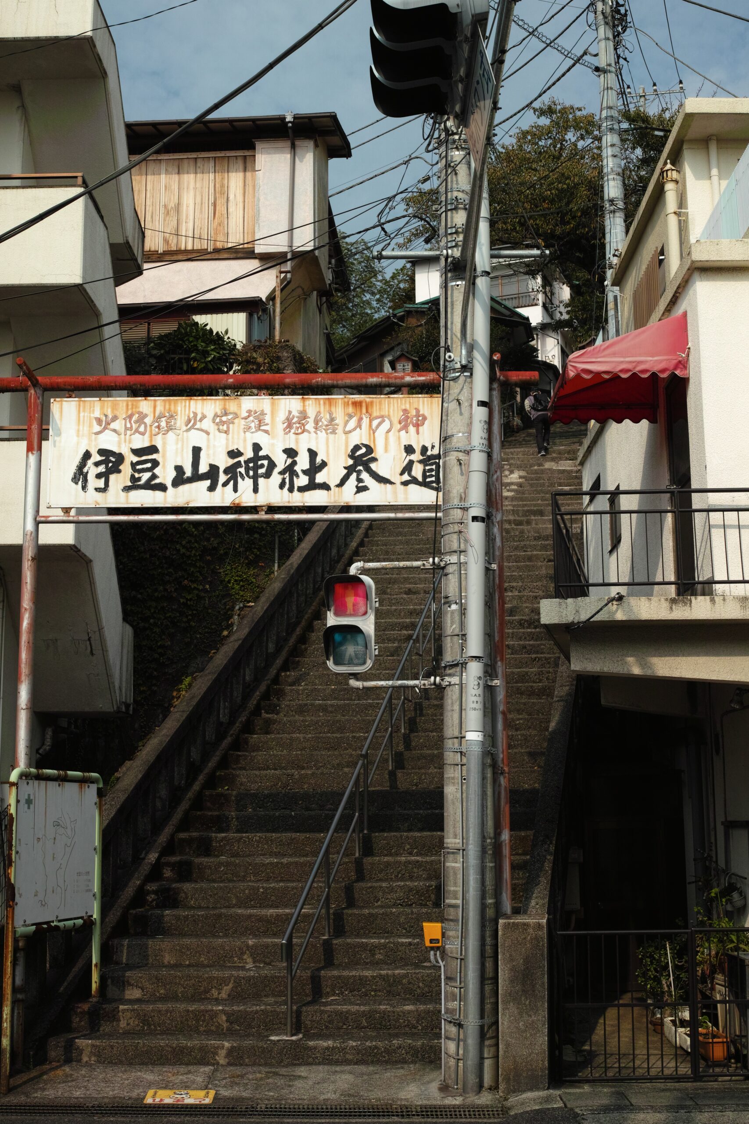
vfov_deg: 43.6
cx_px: 374
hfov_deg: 29.9
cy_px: 562
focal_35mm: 45
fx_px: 1404
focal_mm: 30
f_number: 5.6
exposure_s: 1/1600
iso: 200
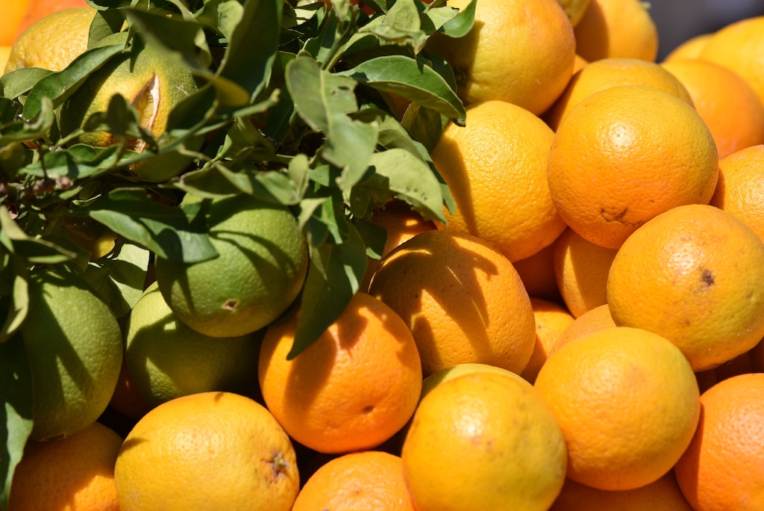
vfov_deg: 6.9
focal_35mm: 200
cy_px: 256
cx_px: 382
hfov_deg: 10.3
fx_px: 4247
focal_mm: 200
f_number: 7.1
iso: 200
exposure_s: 1/800
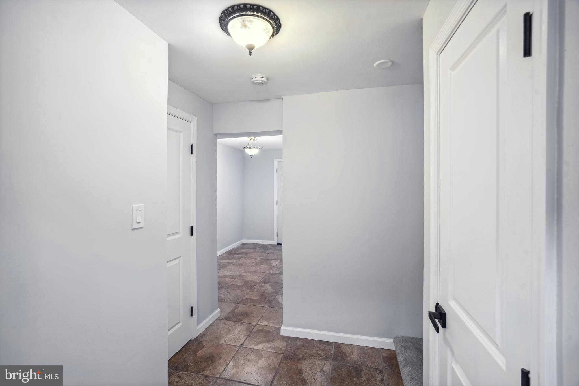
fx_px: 257
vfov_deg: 73.7
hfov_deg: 96.7
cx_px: 290
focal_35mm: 16
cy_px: 193
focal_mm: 16
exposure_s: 2
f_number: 8
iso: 100
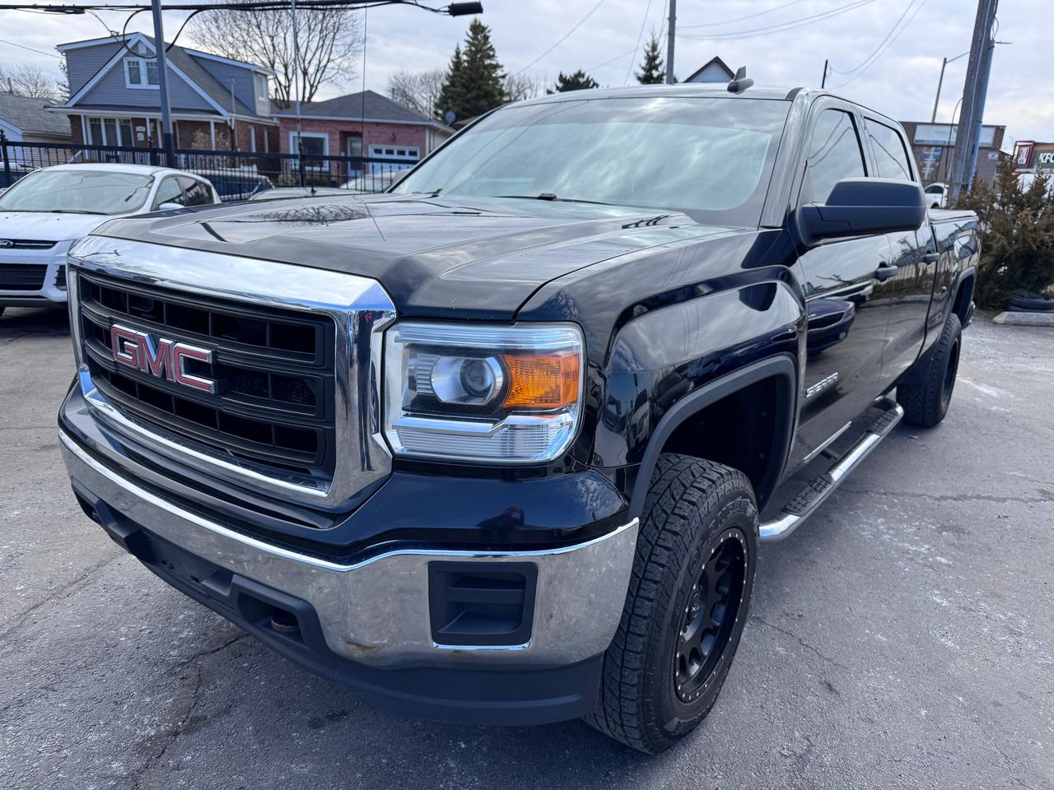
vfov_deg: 56.8
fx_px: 731
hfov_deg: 71.6
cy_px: 395
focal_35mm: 24
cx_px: 527
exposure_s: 1/1560
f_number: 1.78
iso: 80
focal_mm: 6.76
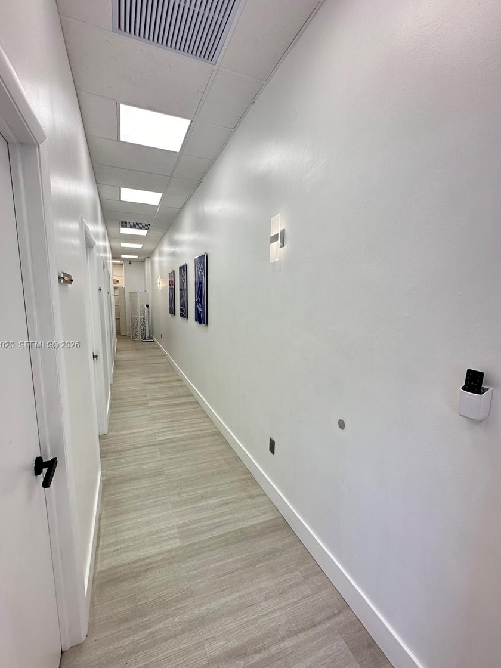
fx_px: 289
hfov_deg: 81.7
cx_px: 237
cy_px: 345
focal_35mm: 15
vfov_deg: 98.1
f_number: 2.2
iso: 64
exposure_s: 1/120
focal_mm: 2.22
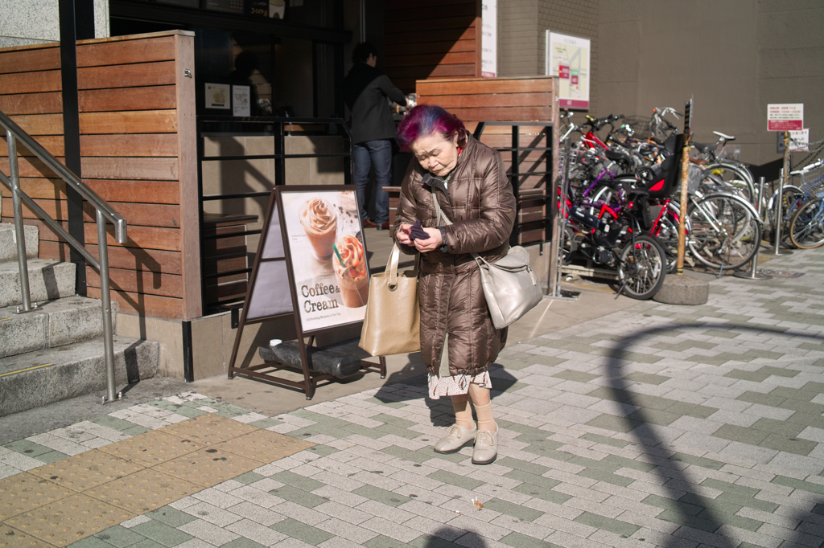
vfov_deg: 32.6
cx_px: 412
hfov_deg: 47.4
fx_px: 938
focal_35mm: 41
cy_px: 274
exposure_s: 1/1250
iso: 100
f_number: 2.8
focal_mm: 24.2
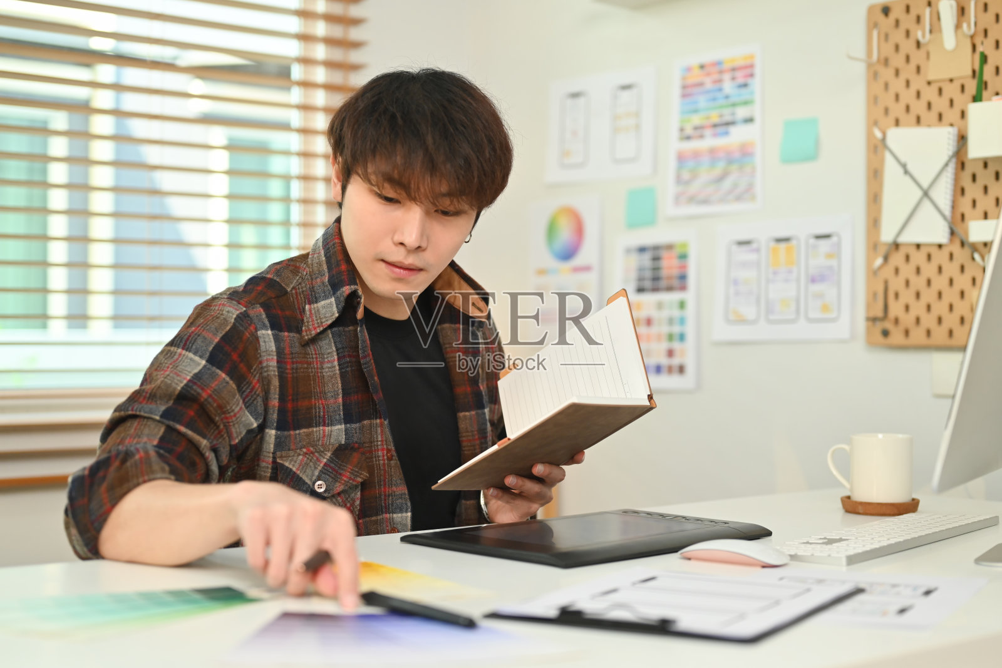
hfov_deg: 39.6
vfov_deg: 27.0
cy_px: 334
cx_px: 501
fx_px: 1392
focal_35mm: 50
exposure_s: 1/400
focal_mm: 50
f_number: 2.2
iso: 500
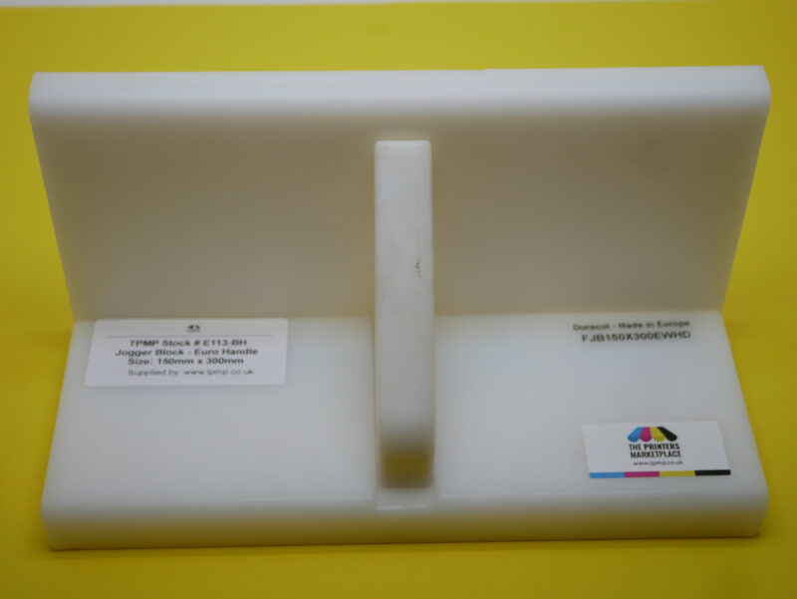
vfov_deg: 24.4
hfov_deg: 32.2
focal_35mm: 60
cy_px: 300
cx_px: 398
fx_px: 1382
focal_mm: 30
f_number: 3.5
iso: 200
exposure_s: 1/200
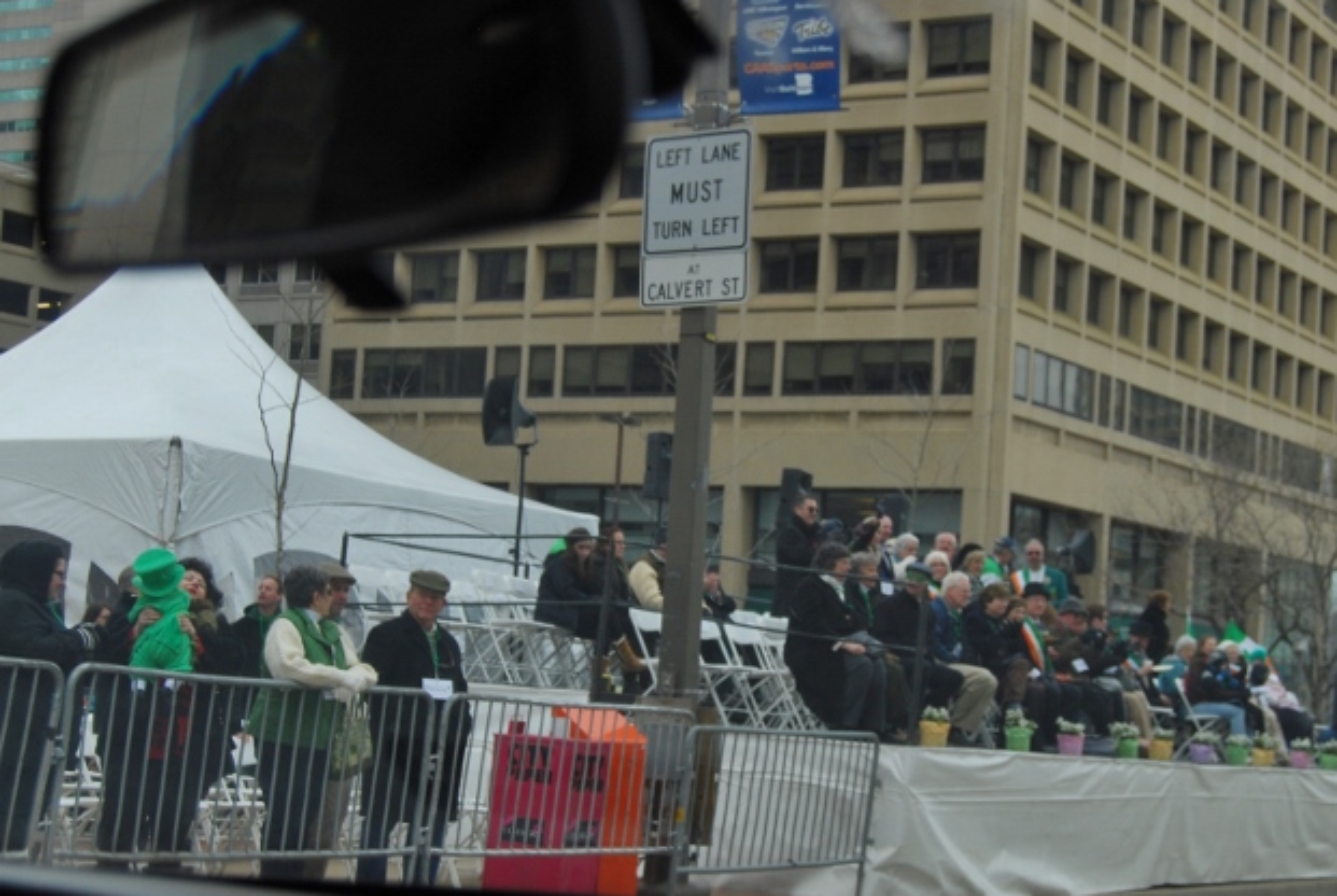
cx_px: 723
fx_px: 2516
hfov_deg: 29.7
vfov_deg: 20.2
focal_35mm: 68
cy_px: 515
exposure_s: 1/160
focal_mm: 35
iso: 200
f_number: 5.6
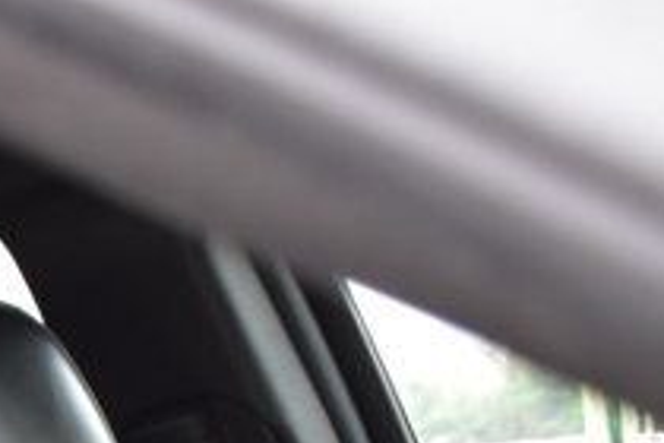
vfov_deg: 8.4
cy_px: 943
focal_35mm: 153
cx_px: -734
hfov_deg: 11.8
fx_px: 2830
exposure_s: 1/15
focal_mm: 21
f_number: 6.3
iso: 400
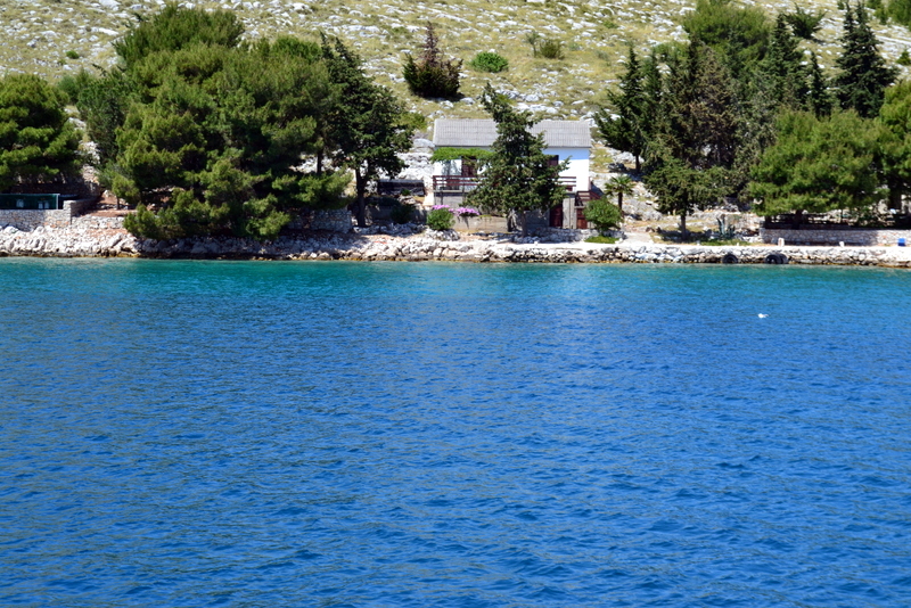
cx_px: 456
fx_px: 2088
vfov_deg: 16.6
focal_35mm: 82
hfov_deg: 24.6
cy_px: 304
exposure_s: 1/400
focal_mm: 55
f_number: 11
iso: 400
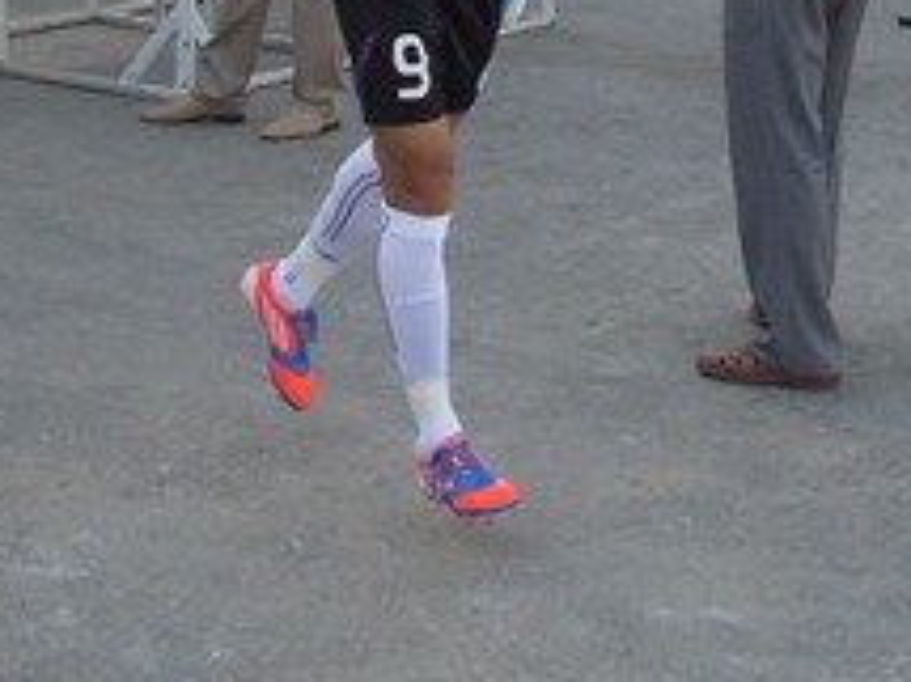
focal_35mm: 106
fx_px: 2788
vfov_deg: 13.5
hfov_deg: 18.3
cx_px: 767
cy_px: -157
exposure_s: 1/500
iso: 80
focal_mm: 6.3
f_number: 2.8
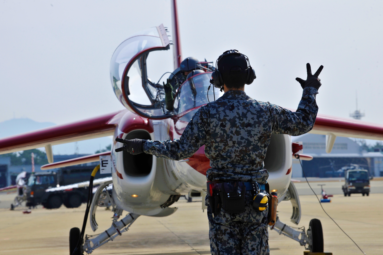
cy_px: 128
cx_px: 192
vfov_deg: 8.3
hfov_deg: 12.5
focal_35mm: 165
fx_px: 1755
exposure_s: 1/500
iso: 400
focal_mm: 165
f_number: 11
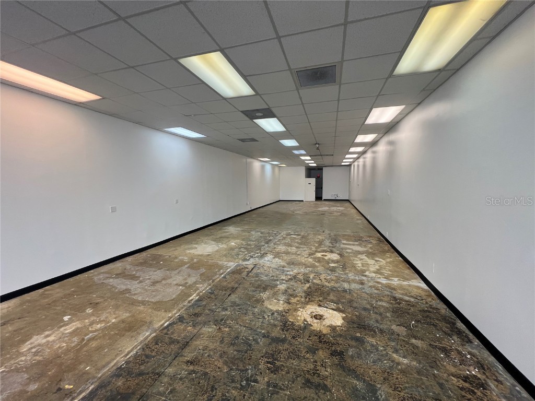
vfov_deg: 89.9
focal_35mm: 13
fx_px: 201
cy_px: 200
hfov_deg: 106.2
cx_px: 268
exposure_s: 1/120
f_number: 1.8
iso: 50
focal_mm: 1.57
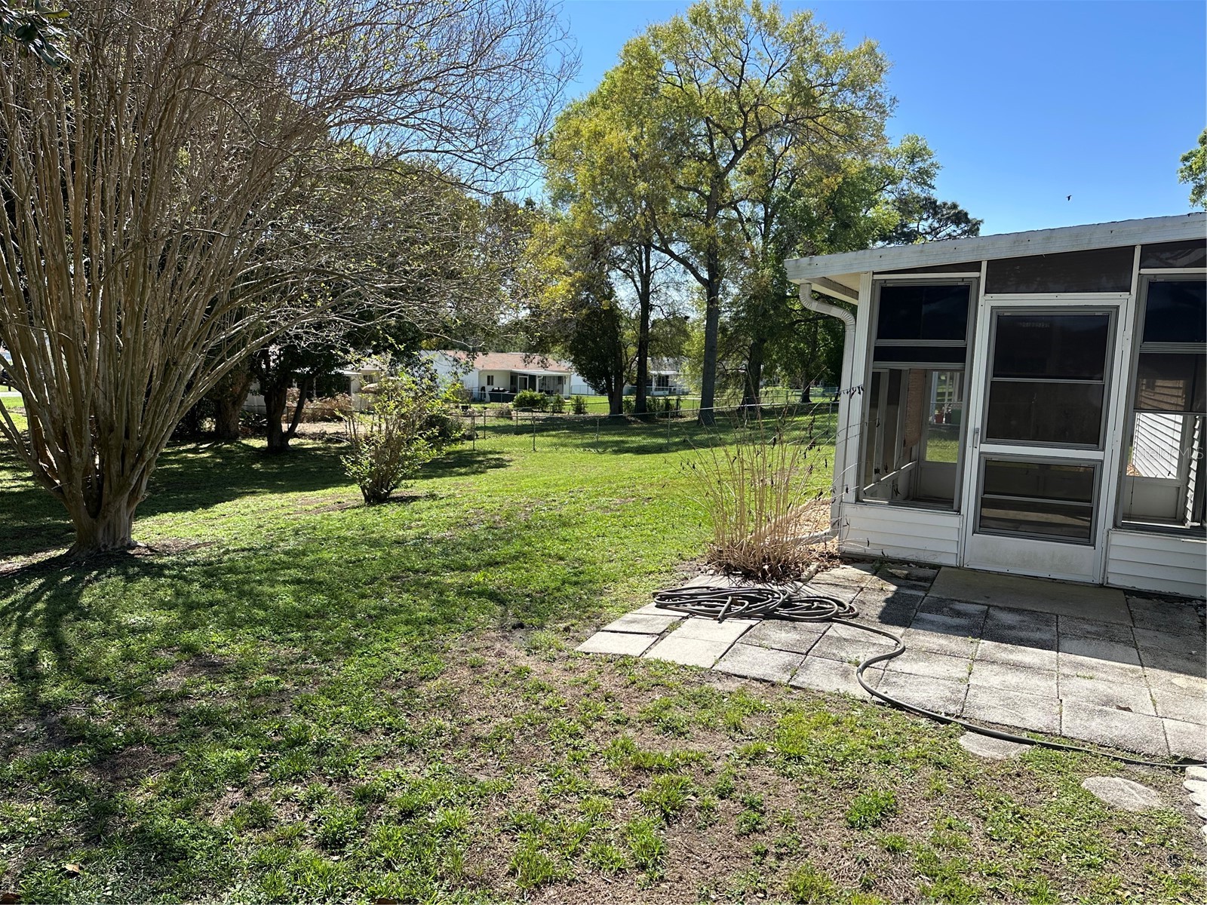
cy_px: 452
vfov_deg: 56.8
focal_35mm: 24
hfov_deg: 71.6
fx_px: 837
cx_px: 604
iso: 80
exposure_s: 1/2353
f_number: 1.78
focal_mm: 6.86
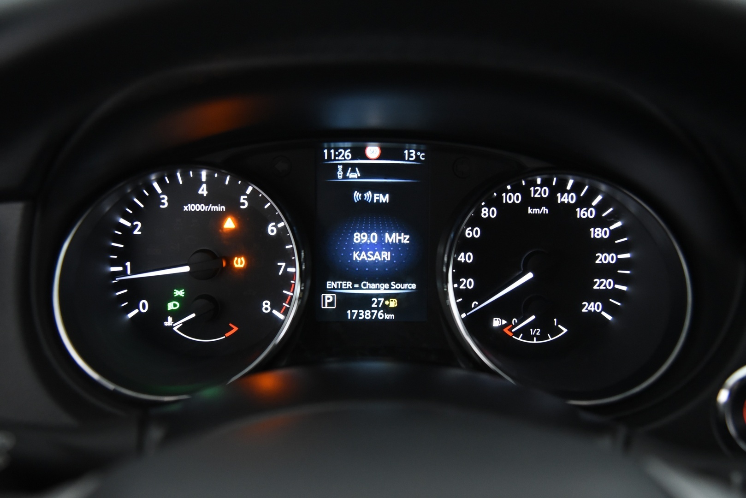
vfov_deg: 35.1
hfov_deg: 50.7
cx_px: 373
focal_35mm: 38
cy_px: 249
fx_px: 788
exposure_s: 1/40
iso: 4000
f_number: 4
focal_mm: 38
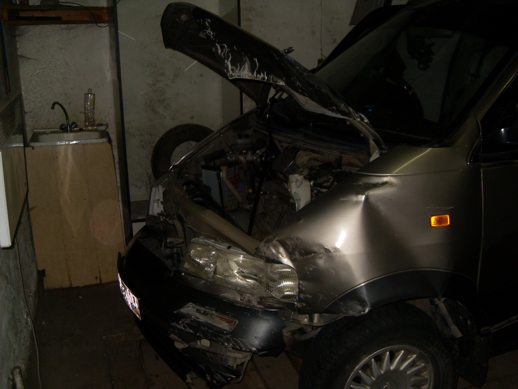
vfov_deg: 38.7
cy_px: 194
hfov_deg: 50.1
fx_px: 554
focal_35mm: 37
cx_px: 259
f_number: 2.8
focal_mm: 6.3
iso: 100
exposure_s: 1/45
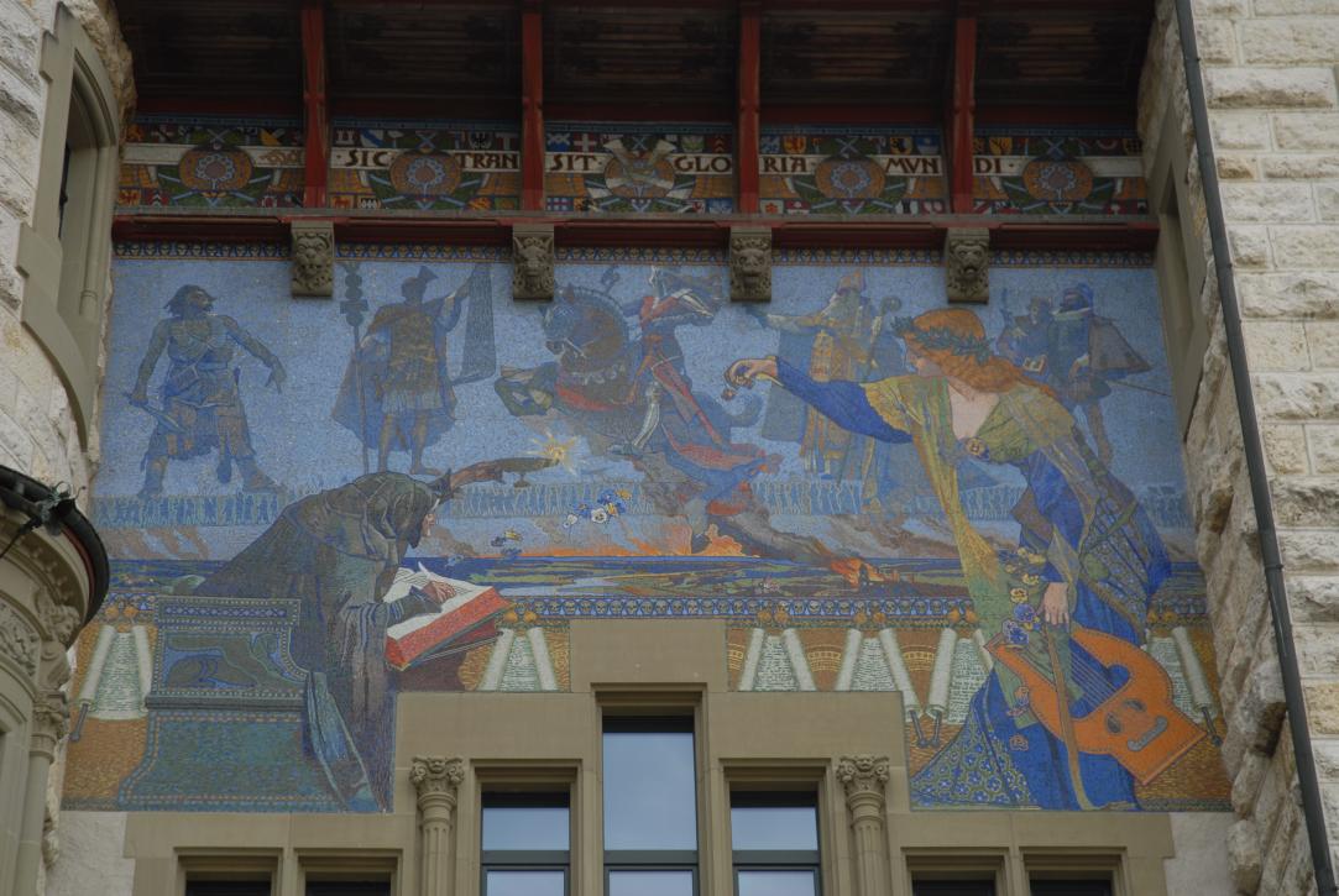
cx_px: 670
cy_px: 448
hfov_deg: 24.2
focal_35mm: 84
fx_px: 3128
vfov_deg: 16.3
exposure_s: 1/160
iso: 100
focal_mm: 56
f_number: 6.3
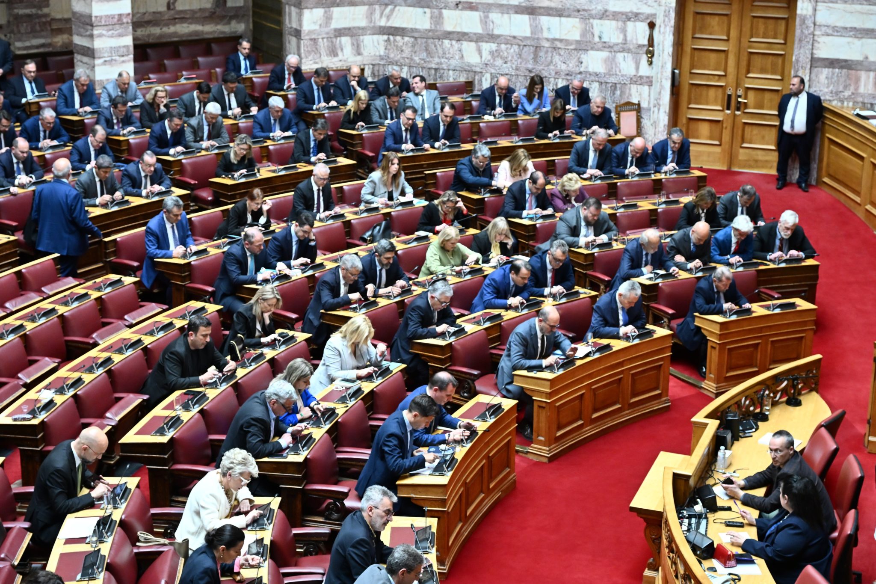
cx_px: 438
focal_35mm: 62
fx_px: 1508
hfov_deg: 32.4
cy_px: 292
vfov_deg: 21.9
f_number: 5.6
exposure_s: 1/250
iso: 3600
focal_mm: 62
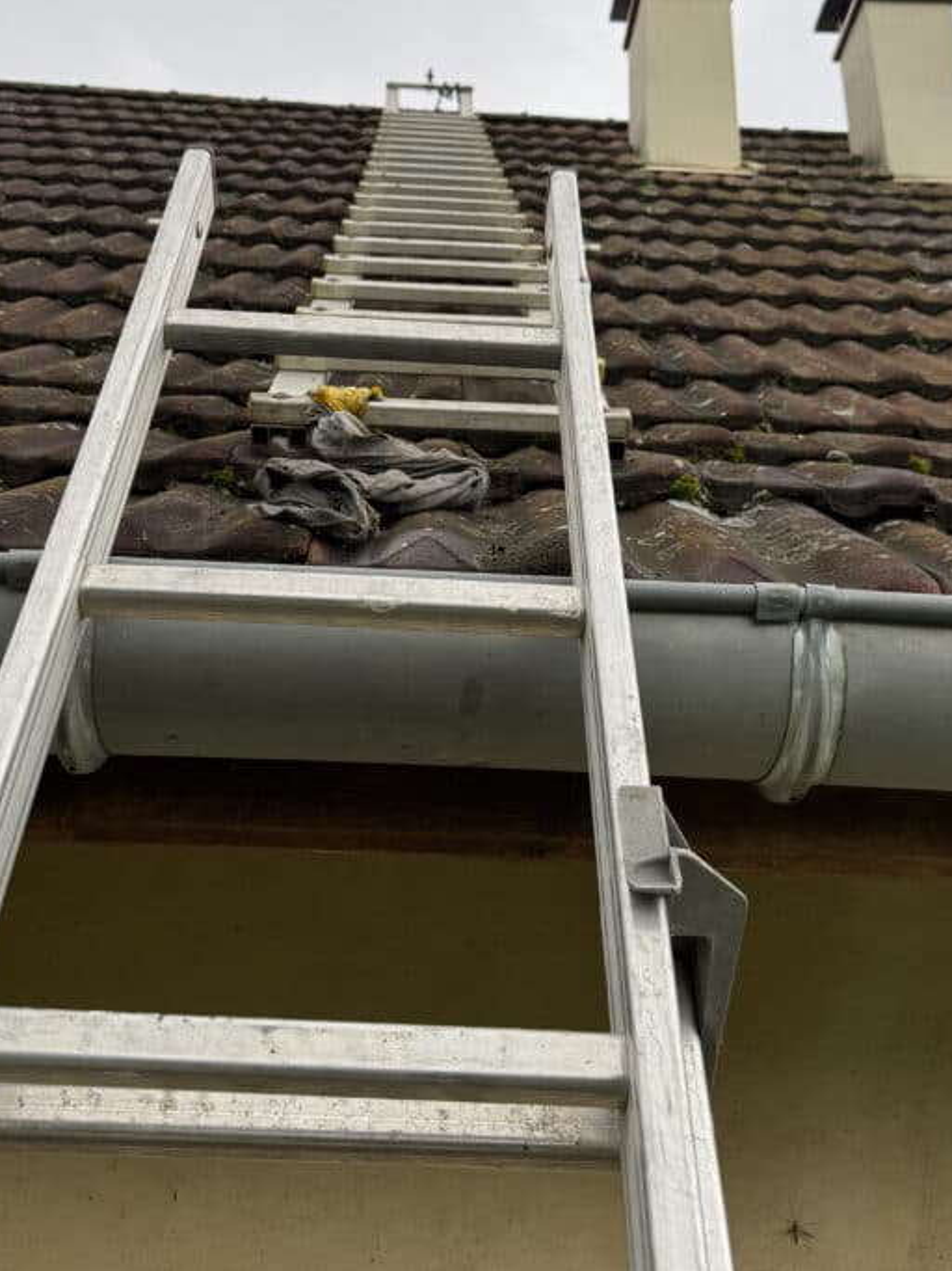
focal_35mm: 36
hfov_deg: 39.6
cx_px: 461
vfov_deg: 50.8
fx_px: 1320
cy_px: 475
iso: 80
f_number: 1.78
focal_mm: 6.76
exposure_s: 1/593
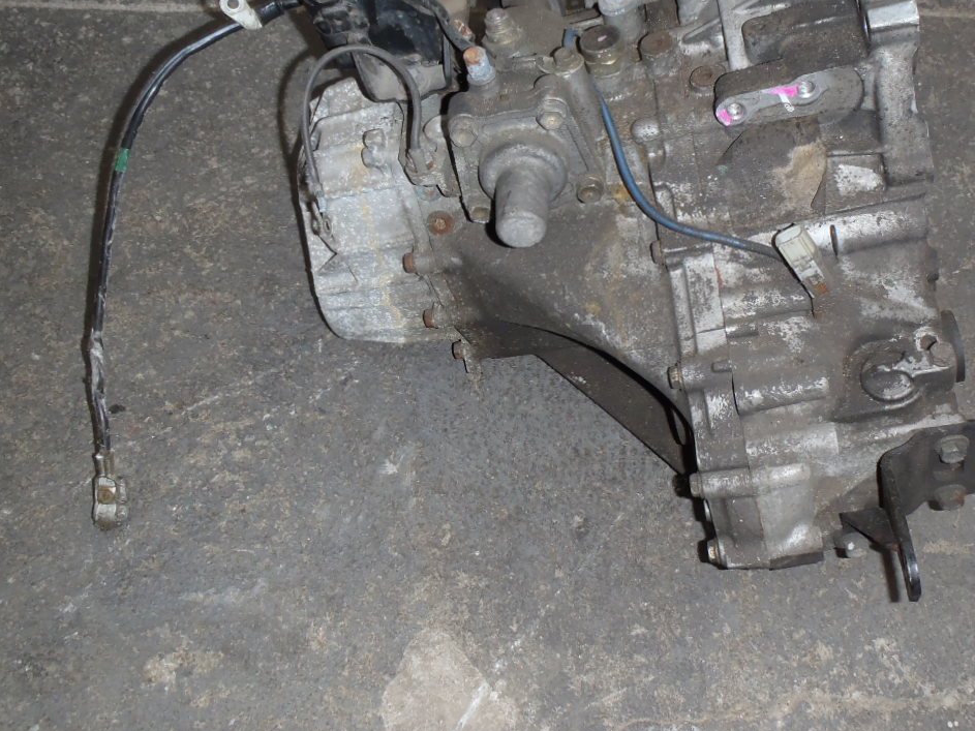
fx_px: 1070
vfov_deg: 37.4
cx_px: 595
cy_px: 256
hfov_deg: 48.6
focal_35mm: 38
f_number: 3.9
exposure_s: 1/30
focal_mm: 5
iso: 125
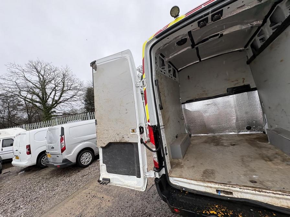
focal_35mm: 14
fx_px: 117
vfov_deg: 85.7
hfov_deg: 102.1
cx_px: 145
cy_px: 108
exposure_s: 1/108
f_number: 2.2
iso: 40
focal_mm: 2.22
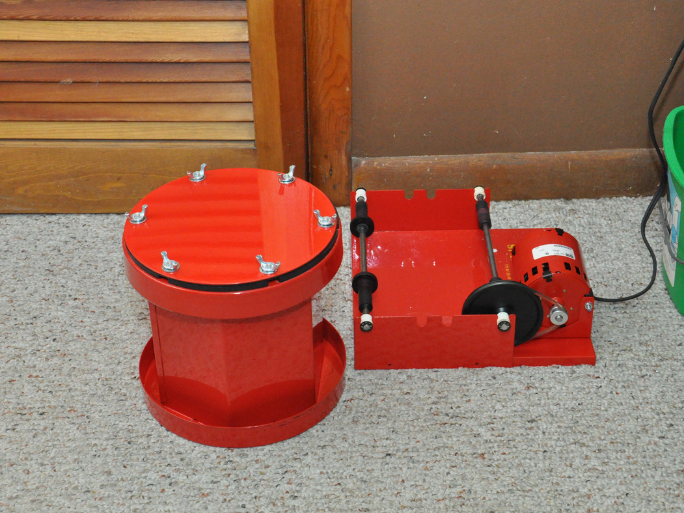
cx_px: 316
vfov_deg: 22.2
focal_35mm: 66
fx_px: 1304
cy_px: 256
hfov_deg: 29.4
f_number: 8
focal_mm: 40
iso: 3200
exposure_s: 1/60
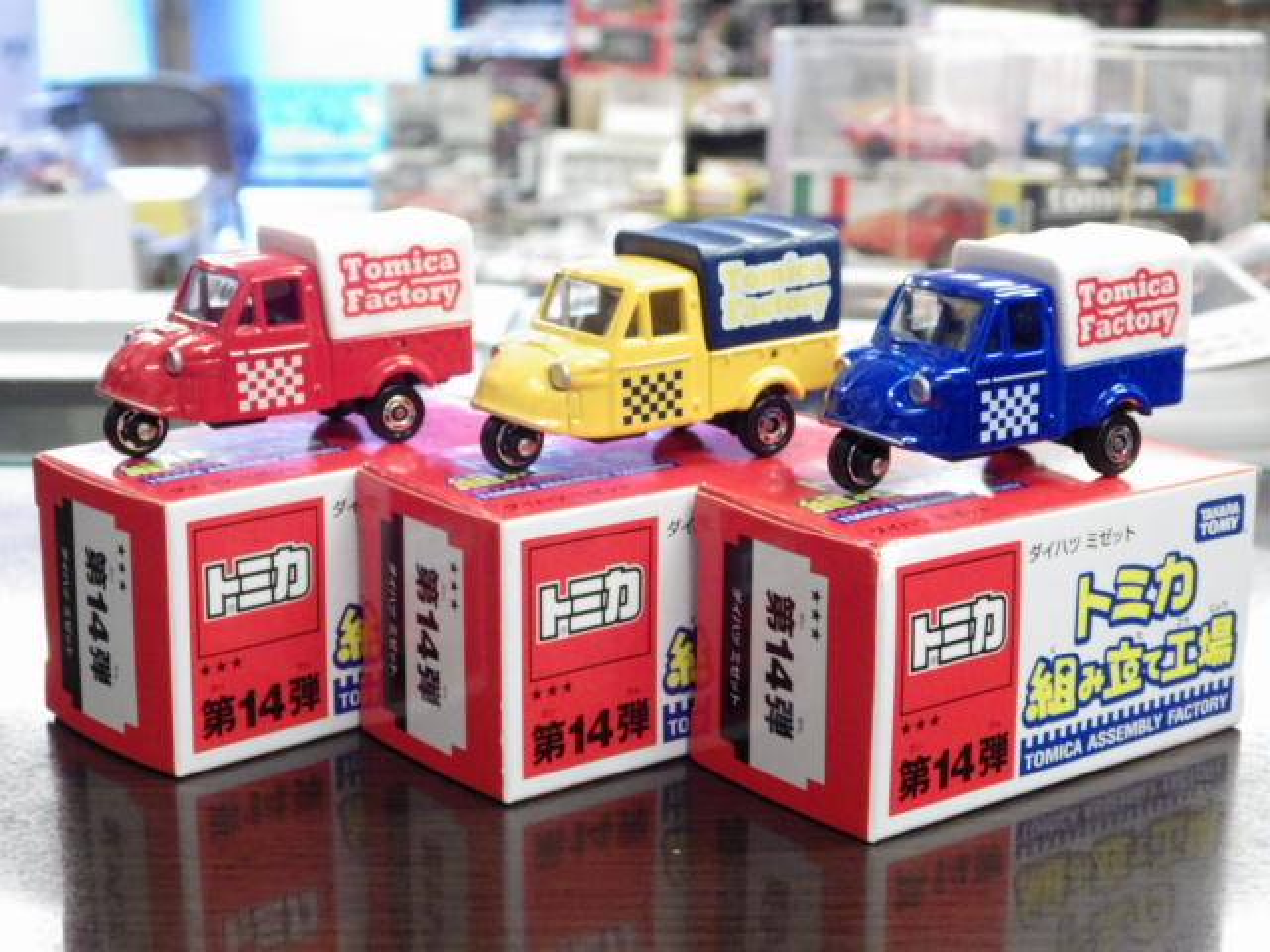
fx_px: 2165
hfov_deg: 32.7
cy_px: 476
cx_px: 635
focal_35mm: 59
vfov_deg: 24.8
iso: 800
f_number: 4
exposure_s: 1/30
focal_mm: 10.7
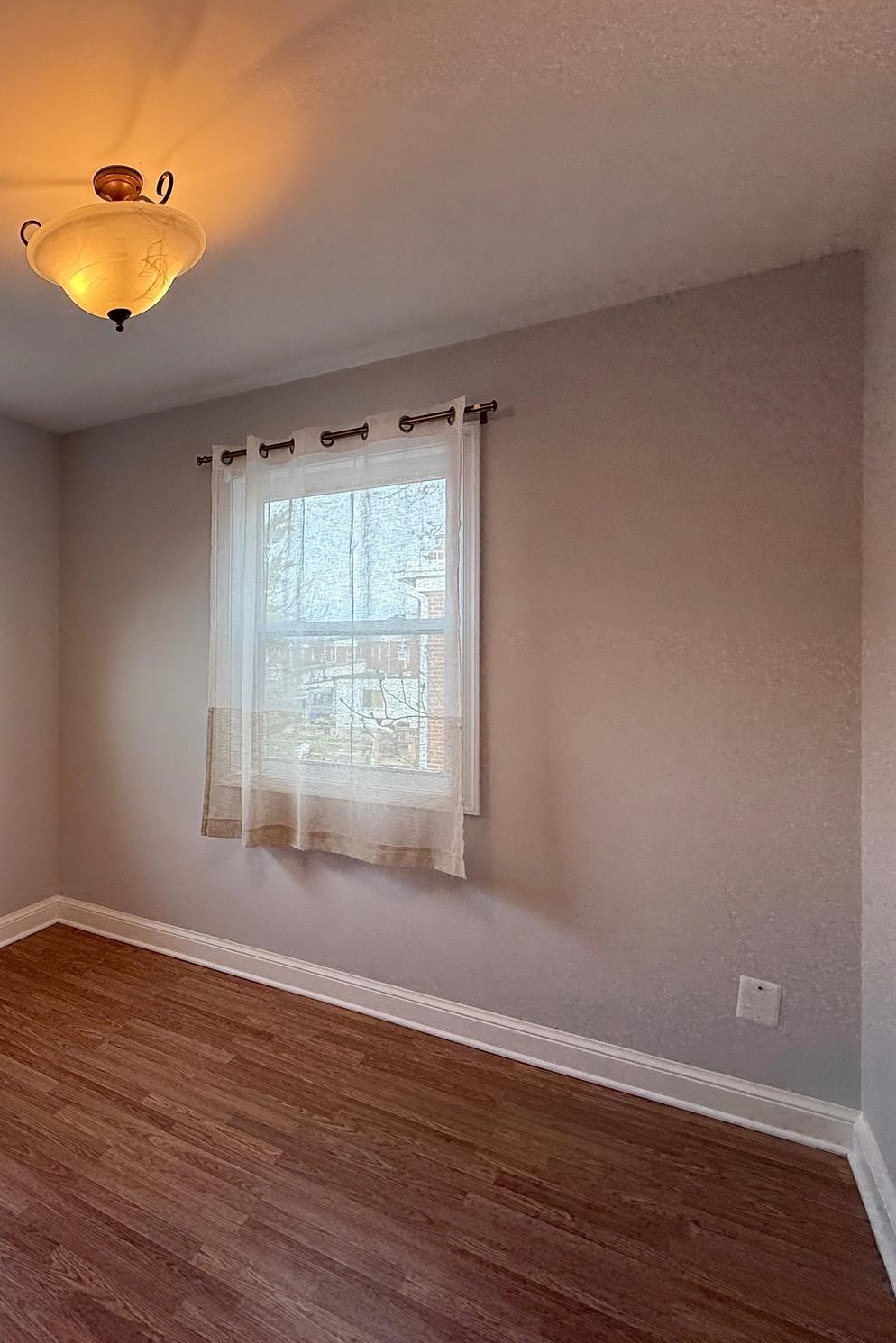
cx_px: 109
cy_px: 656
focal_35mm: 20
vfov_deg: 84.0
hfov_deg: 54.8
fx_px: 747
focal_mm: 2.22
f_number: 2.2
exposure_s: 1/182
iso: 64
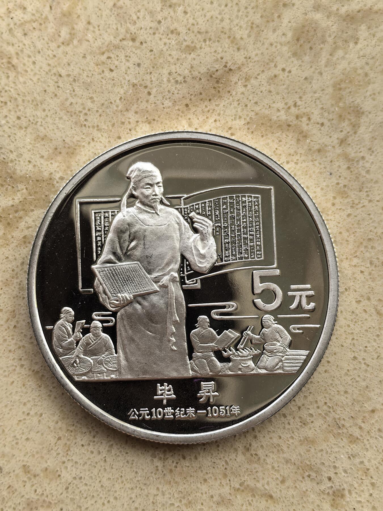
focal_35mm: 54
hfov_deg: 27.0
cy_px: 256
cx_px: 192
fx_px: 797
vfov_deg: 35.5
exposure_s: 1/352
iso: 100
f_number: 2
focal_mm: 5.75
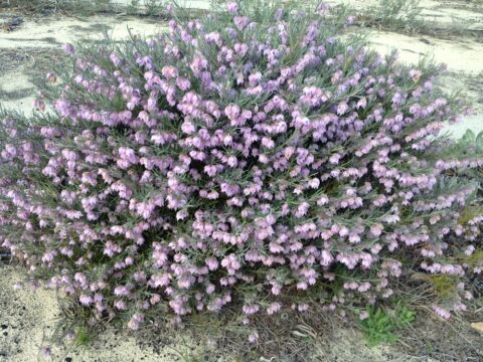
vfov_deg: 42.9
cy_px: 181
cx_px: 242
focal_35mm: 33
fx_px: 460
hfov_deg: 55.4
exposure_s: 1/350
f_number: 2.4
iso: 50
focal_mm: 4.12
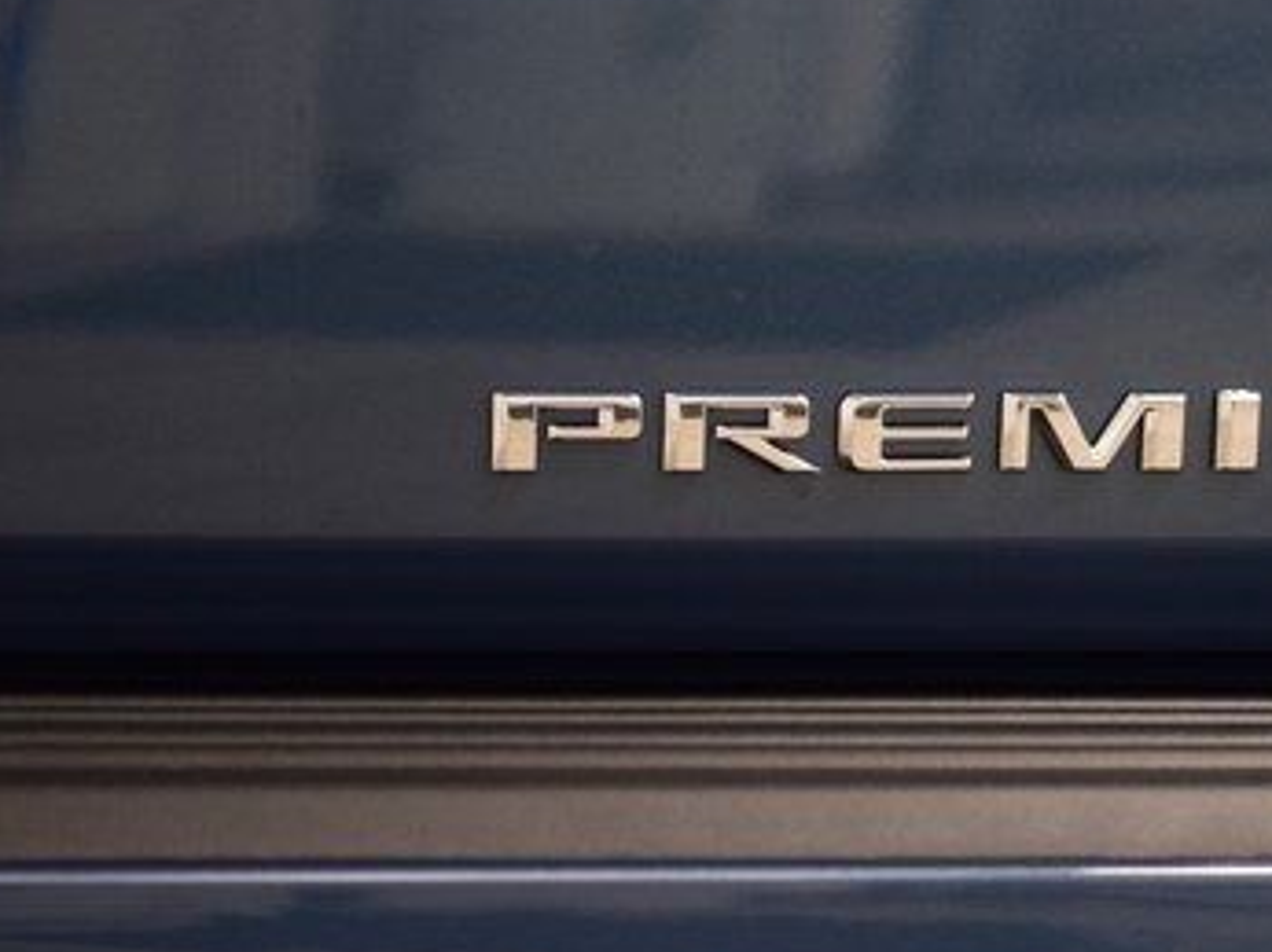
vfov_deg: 7.9
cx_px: 1026
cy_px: 432
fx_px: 6867
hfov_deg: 10.5
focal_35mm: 187
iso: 1600
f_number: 2.8
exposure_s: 1/80
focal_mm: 70
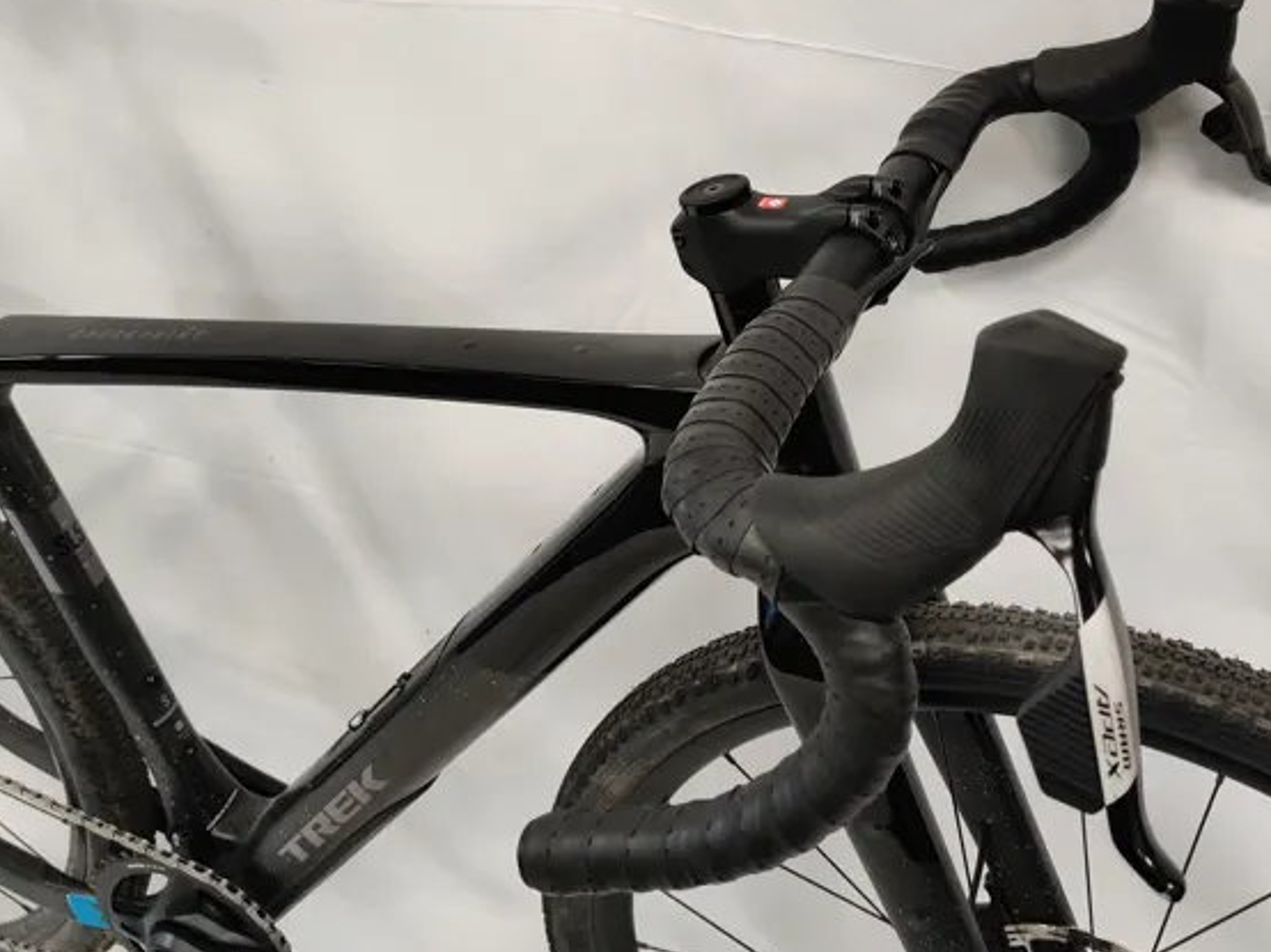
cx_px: 872
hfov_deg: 46.9
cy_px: 289
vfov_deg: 36.3
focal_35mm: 39
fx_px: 1431
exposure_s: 1/50
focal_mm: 4.75
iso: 800
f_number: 1.65
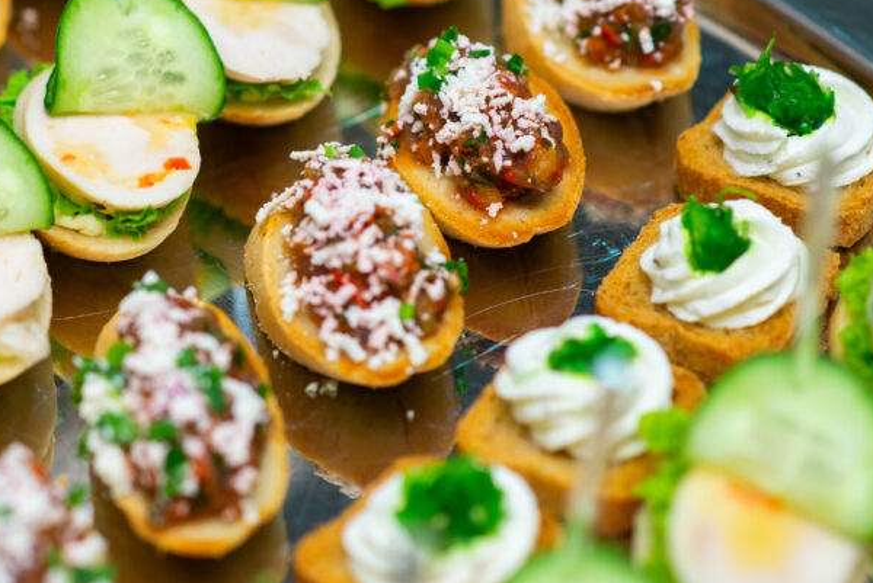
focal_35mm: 145
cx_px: 143
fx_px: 3519
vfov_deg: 9.5
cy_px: 196
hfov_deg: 14.0
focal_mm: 85
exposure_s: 1/90
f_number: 2.8
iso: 800
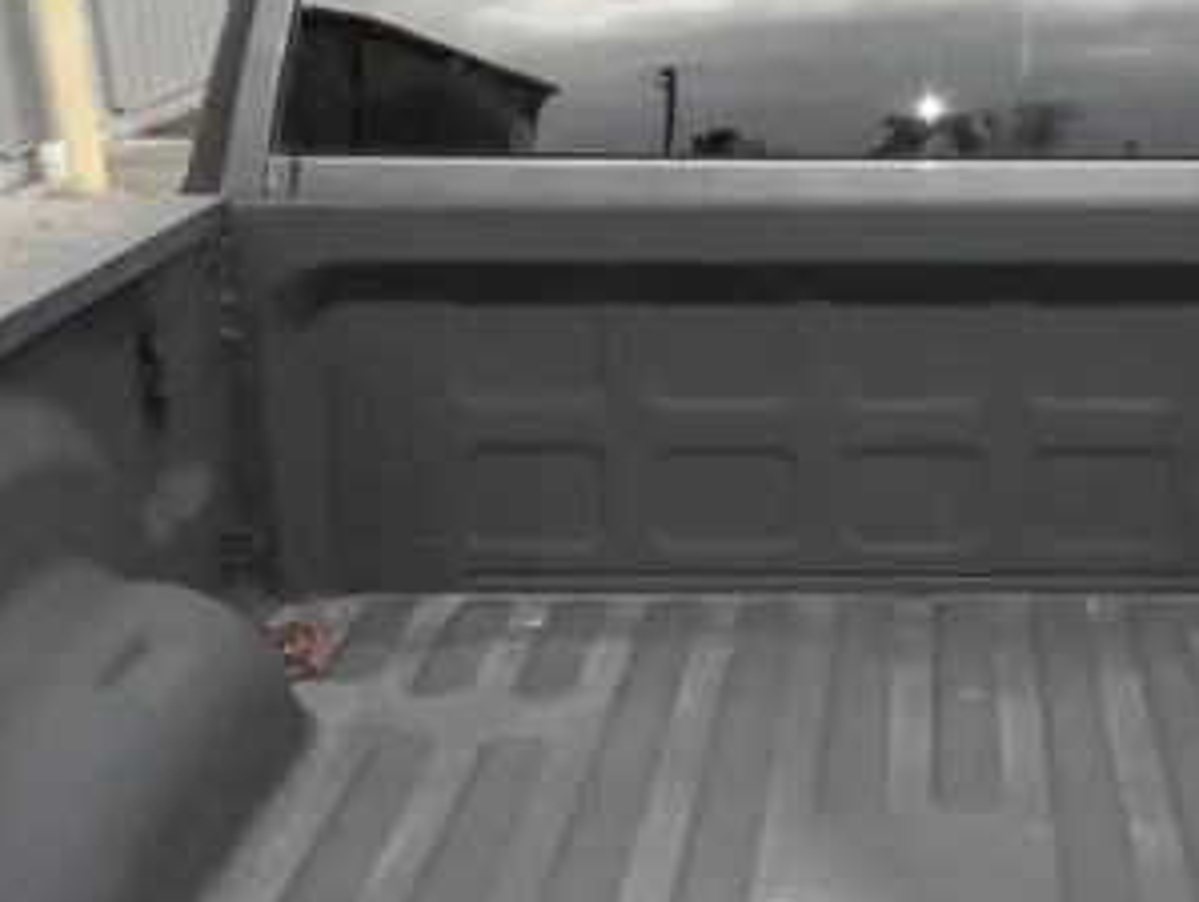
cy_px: 720
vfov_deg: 19.0
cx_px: 926
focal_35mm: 77
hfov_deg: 25.0
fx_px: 2670
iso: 1600
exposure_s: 1/60
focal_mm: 18
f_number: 20
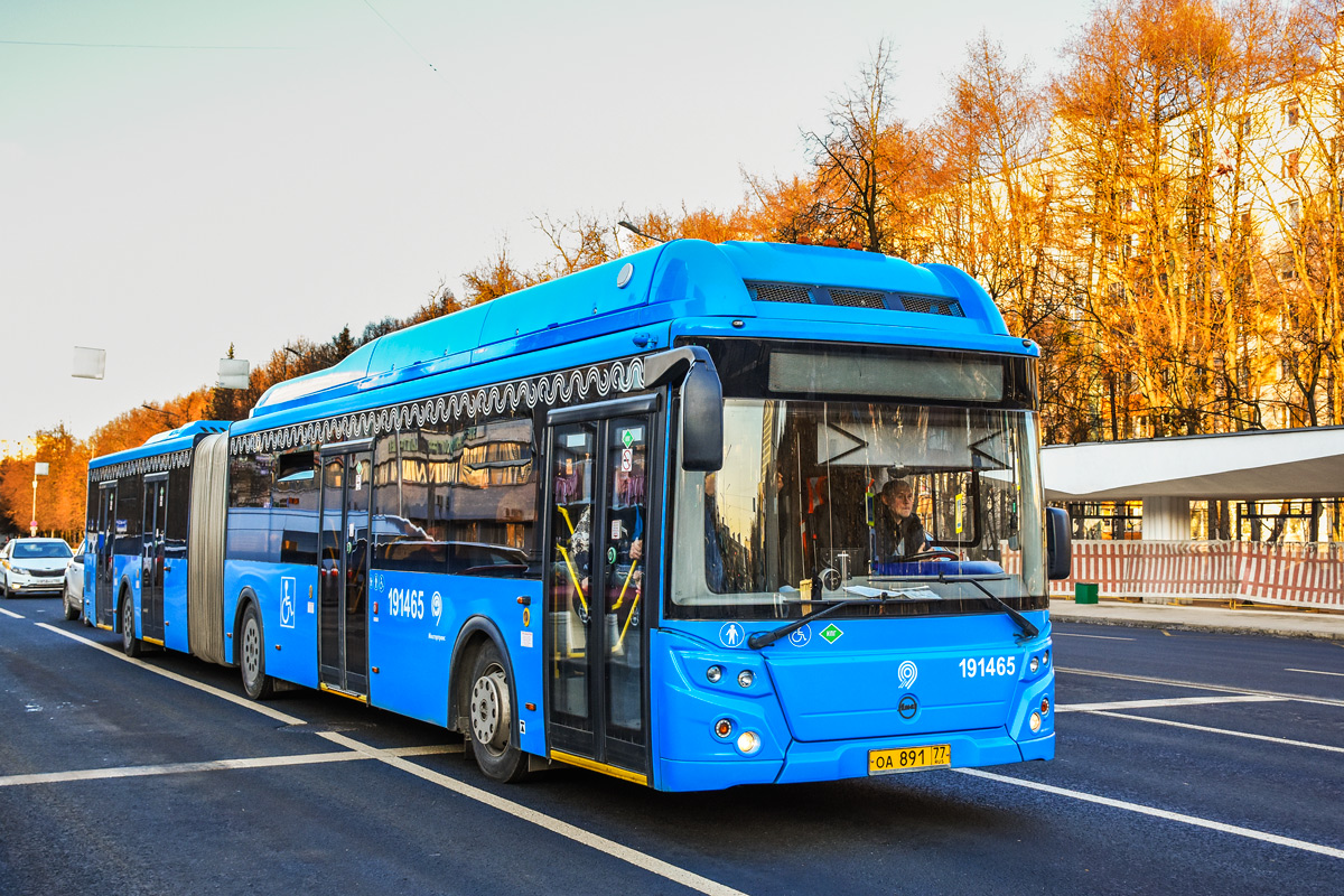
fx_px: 1456
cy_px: 448
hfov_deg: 49.6
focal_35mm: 39
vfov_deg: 34.2
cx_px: 672
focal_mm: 26
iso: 800
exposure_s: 1/640
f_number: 4.5
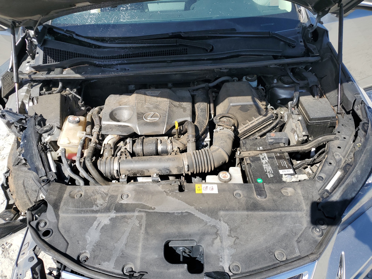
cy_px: 140
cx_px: 186
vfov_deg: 53.1
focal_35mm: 26
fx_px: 279
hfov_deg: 67.3
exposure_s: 1/2000
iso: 50
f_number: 1.5
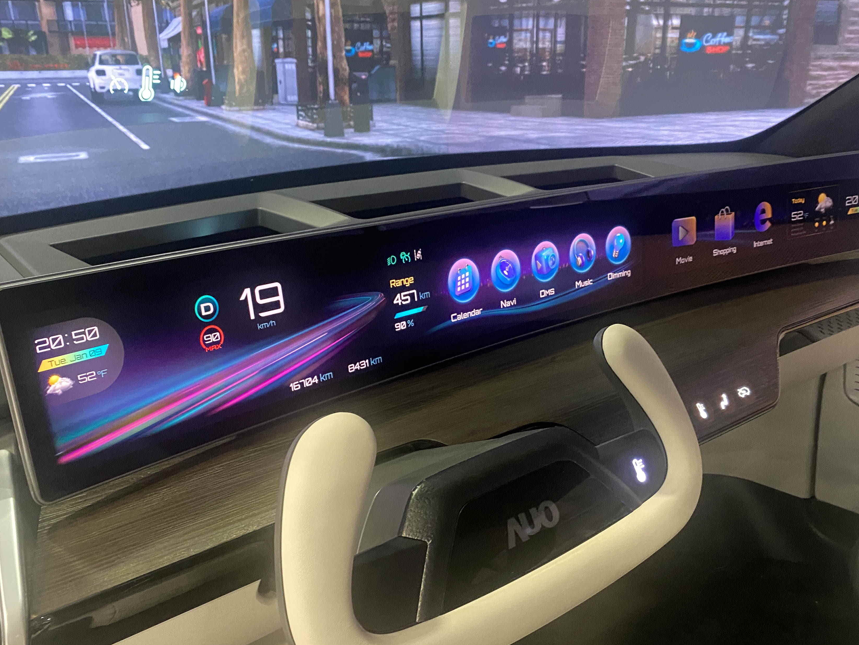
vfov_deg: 43.9
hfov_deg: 56.8
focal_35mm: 32
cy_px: 386
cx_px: 452
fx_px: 794
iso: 500
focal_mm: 4.25
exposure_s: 1/30
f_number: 1.8
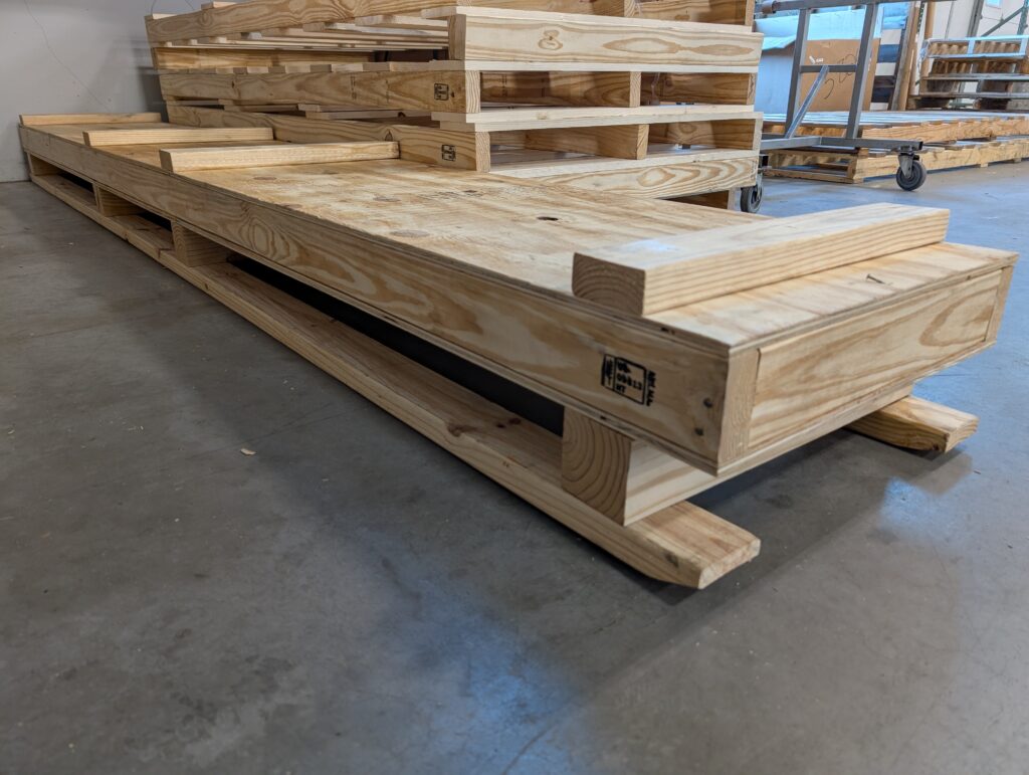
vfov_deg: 56.9
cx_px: 514
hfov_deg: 71.5
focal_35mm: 24
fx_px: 714
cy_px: 388
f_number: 1.68
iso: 20
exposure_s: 1/20.5
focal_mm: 6.9
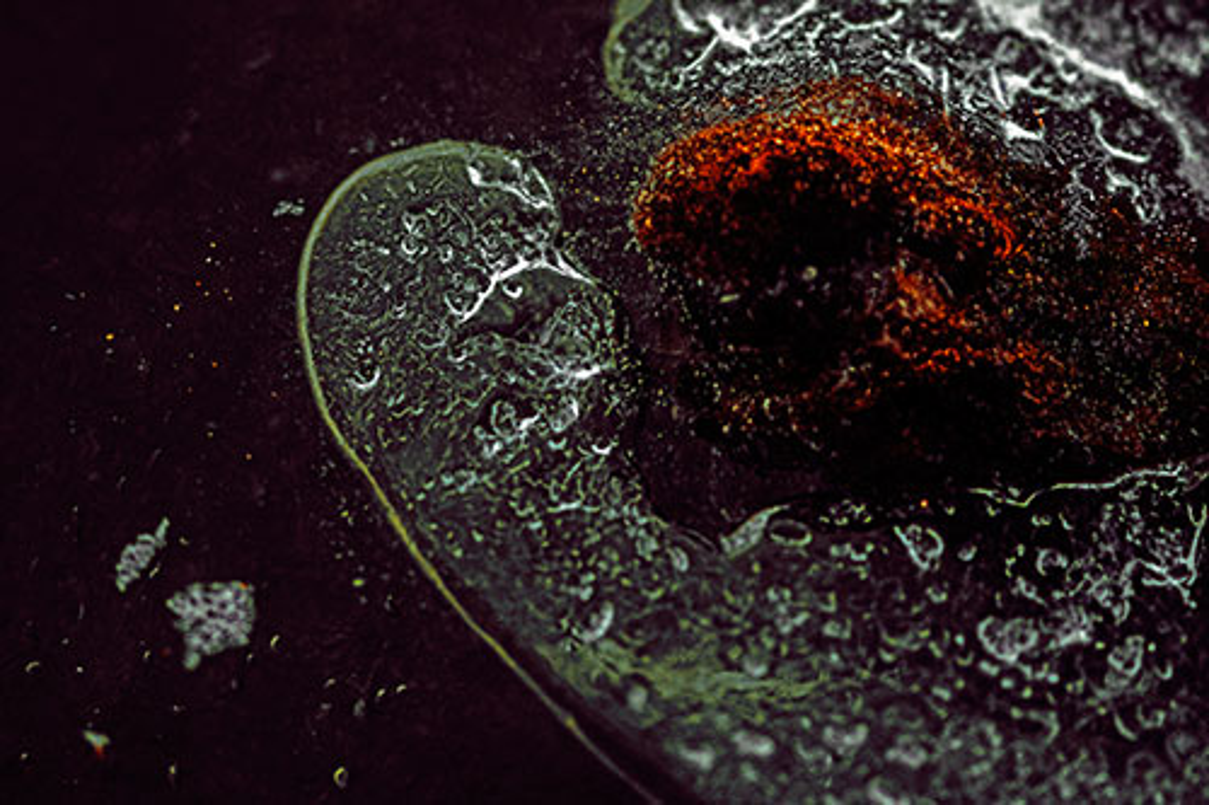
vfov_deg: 6.5
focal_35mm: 210
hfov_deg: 9.8
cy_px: 402
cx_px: 604
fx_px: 7050
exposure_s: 1/1250
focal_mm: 210
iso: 800
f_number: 6.7
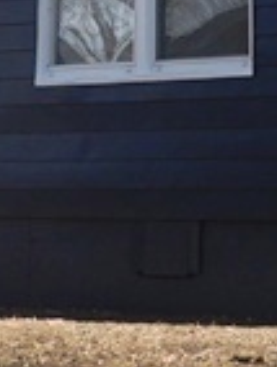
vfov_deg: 17.2
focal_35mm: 108
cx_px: 362
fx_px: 1149
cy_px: -98
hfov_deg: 13.3
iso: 100
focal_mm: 4.3
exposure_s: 1/400
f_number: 3.3
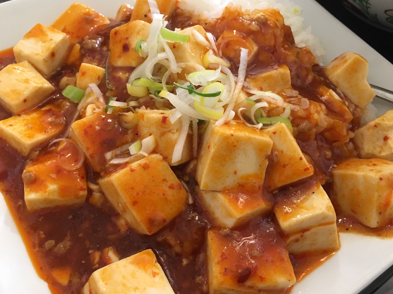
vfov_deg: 46.8
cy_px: 144
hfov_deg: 60.0
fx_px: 341
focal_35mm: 30
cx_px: 200
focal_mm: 4.15
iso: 200
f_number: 2.2
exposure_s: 1/20
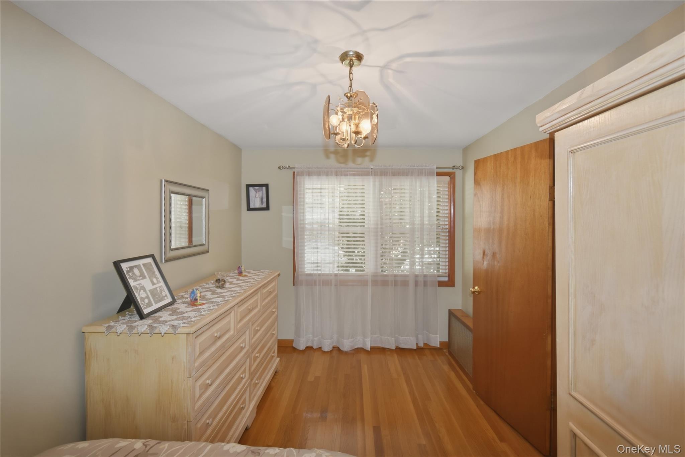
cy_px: 228
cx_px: 342
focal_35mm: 15
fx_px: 285
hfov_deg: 100.4
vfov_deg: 77.3
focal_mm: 10
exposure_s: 1/60
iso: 360
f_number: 4.5
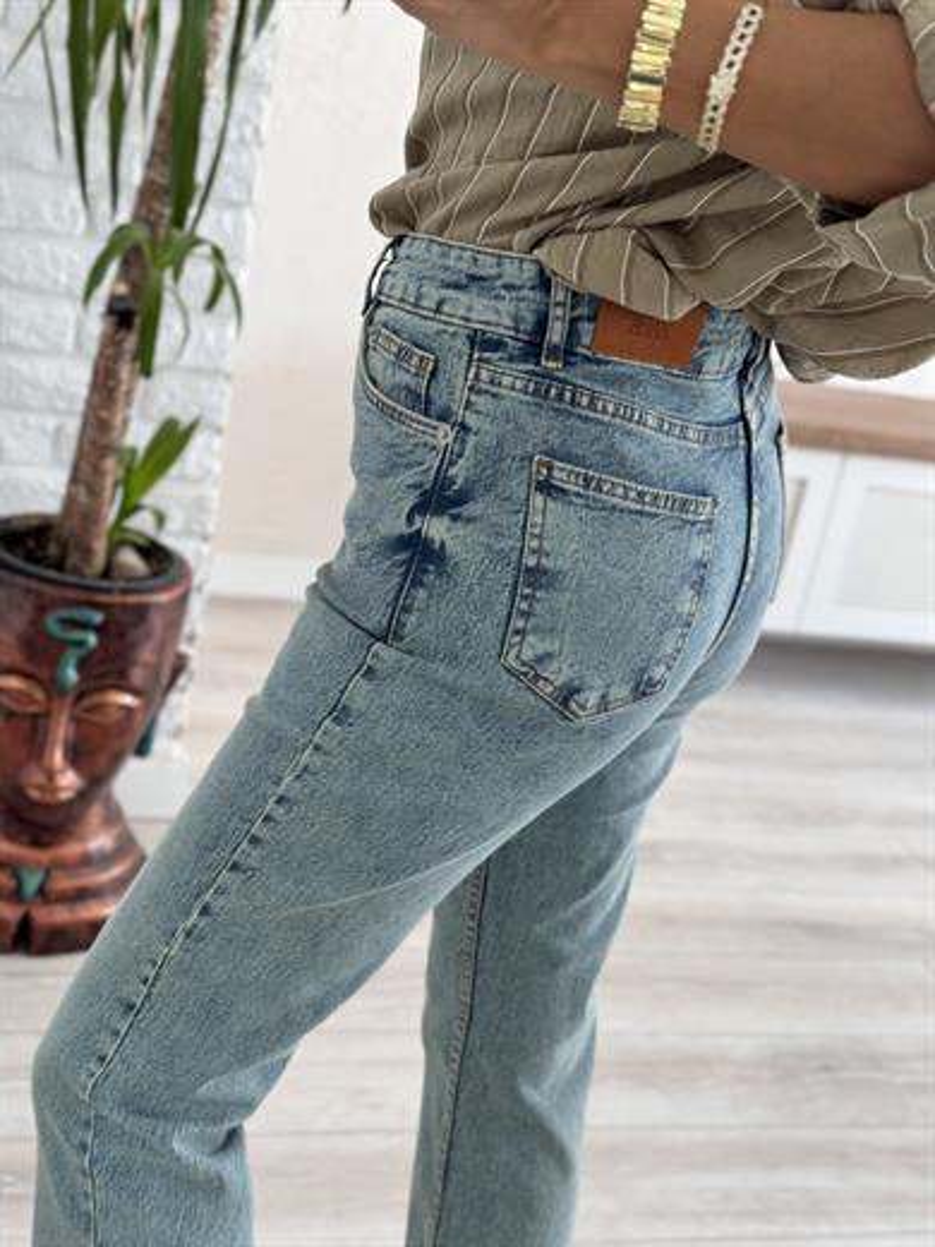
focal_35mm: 48
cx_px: 468
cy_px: 624
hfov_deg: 30.3
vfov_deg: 39.7
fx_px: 1729
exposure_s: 1/168
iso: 80
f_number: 1.78
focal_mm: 6.76
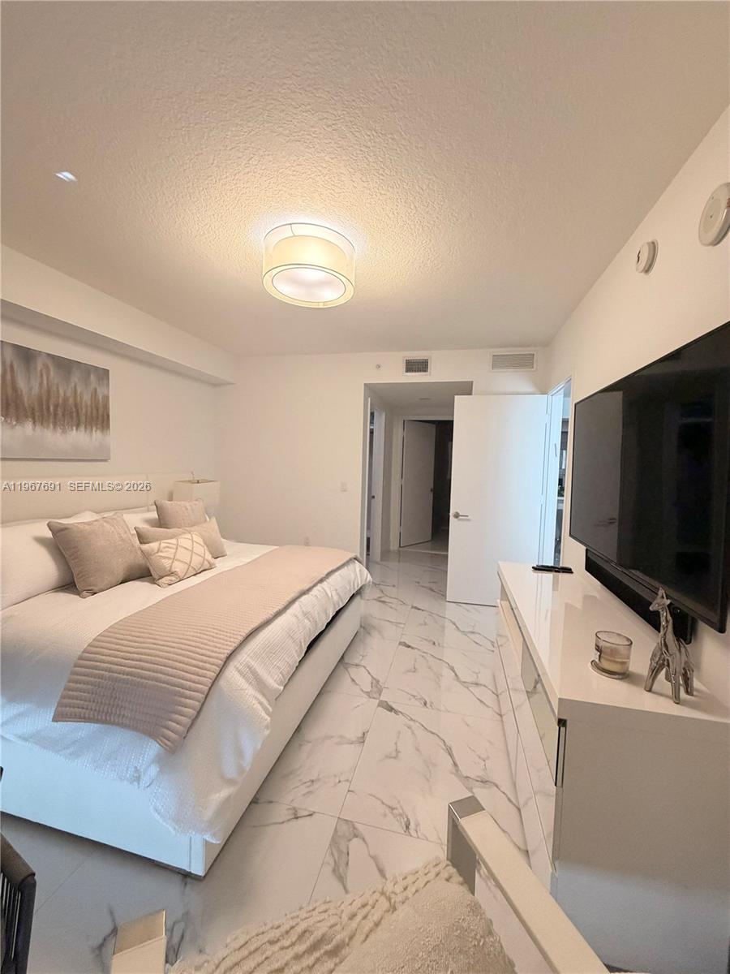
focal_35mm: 14
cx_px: 365
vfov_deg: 102.1
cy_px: 487
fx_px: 394
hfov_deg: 85.7
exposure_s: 1/60
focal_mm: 2.22
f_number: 2.2
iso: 400
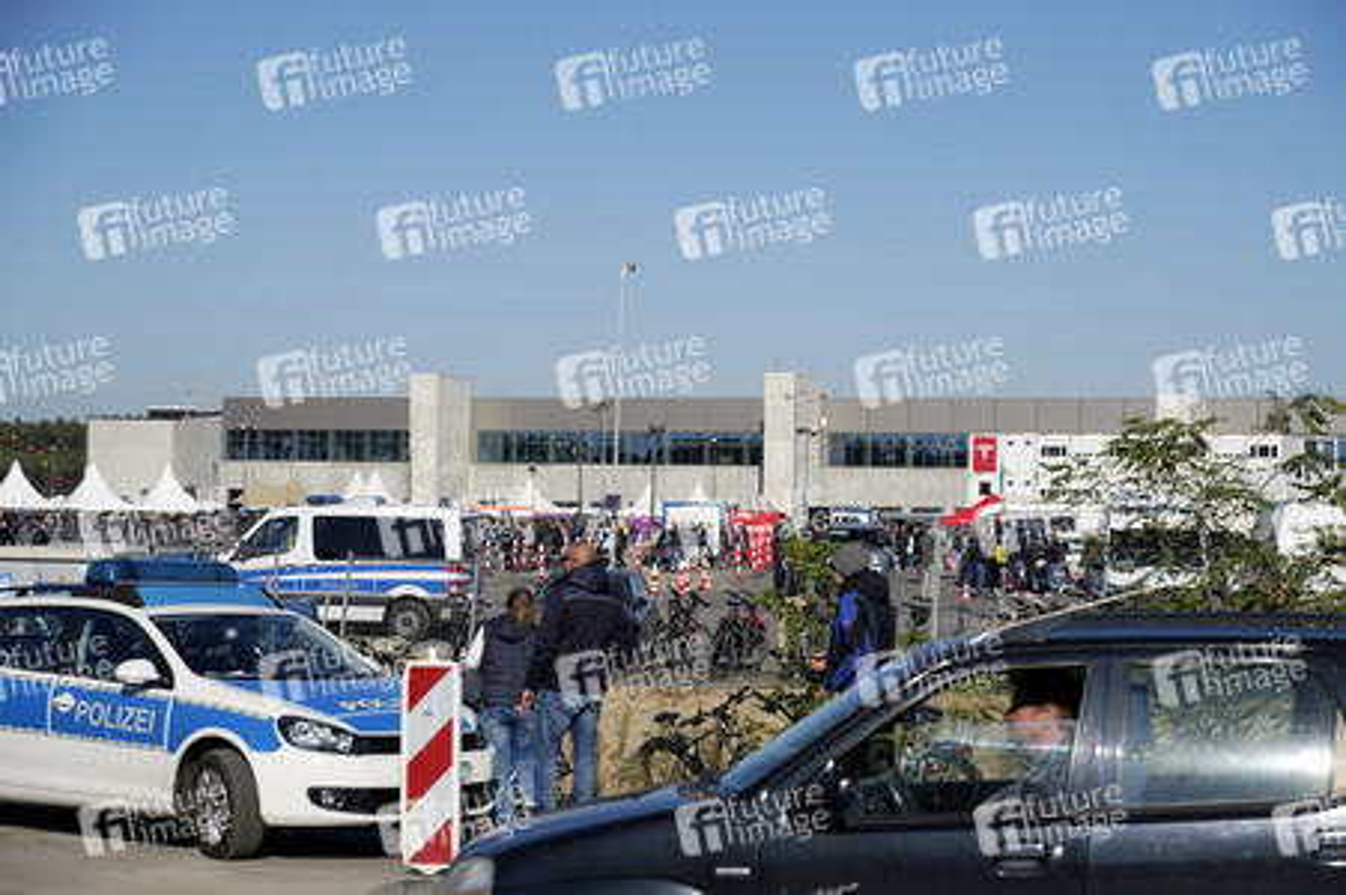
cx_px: 673
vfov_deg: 18.2
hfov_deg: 27.0
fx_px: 2802
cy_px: 448
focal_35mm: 75
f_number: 6.3
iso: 100
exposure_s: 1/1600
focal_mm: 75
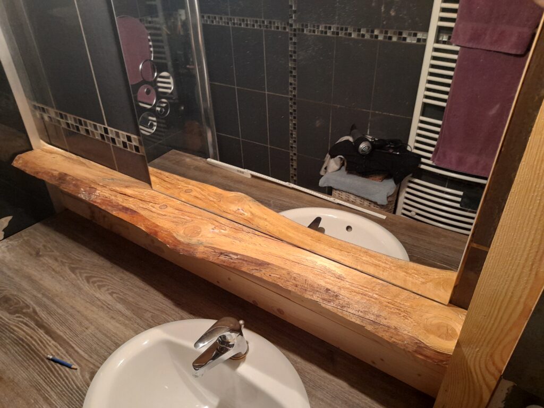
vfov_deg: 54.9
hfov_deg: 69.4
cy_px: 204
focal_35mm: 25
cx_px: 272
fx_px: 393
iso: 500
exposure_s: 1/33
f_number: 2
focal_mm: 4.6
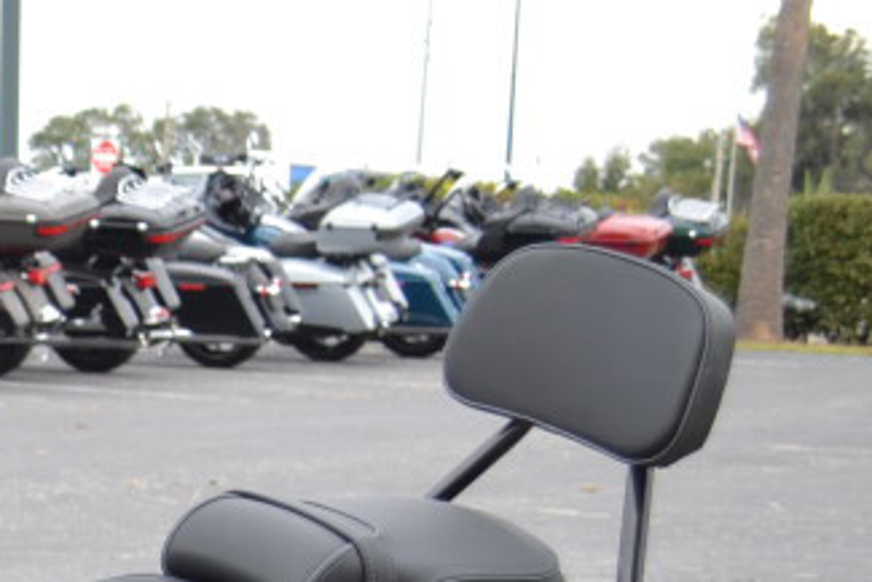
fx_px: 3756
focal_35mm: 155
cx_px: -598
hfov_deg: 12.3
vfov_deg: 8.6
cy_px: 944
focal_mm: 28
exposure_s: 1/125
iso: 100
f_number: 4.5
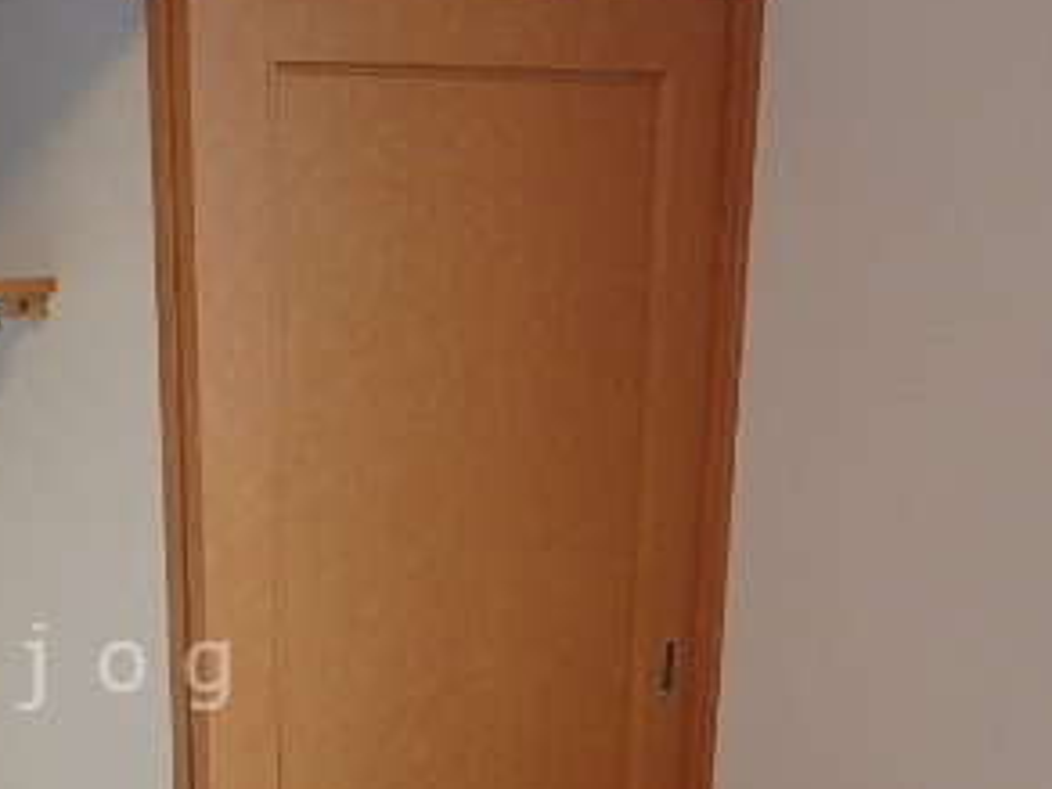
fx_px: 1398
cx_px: 4
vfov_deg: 30.5
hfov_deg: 37.0
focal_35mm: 46
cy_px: 667
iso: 200
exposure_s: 1/50
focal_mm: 3.7
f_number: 3.5
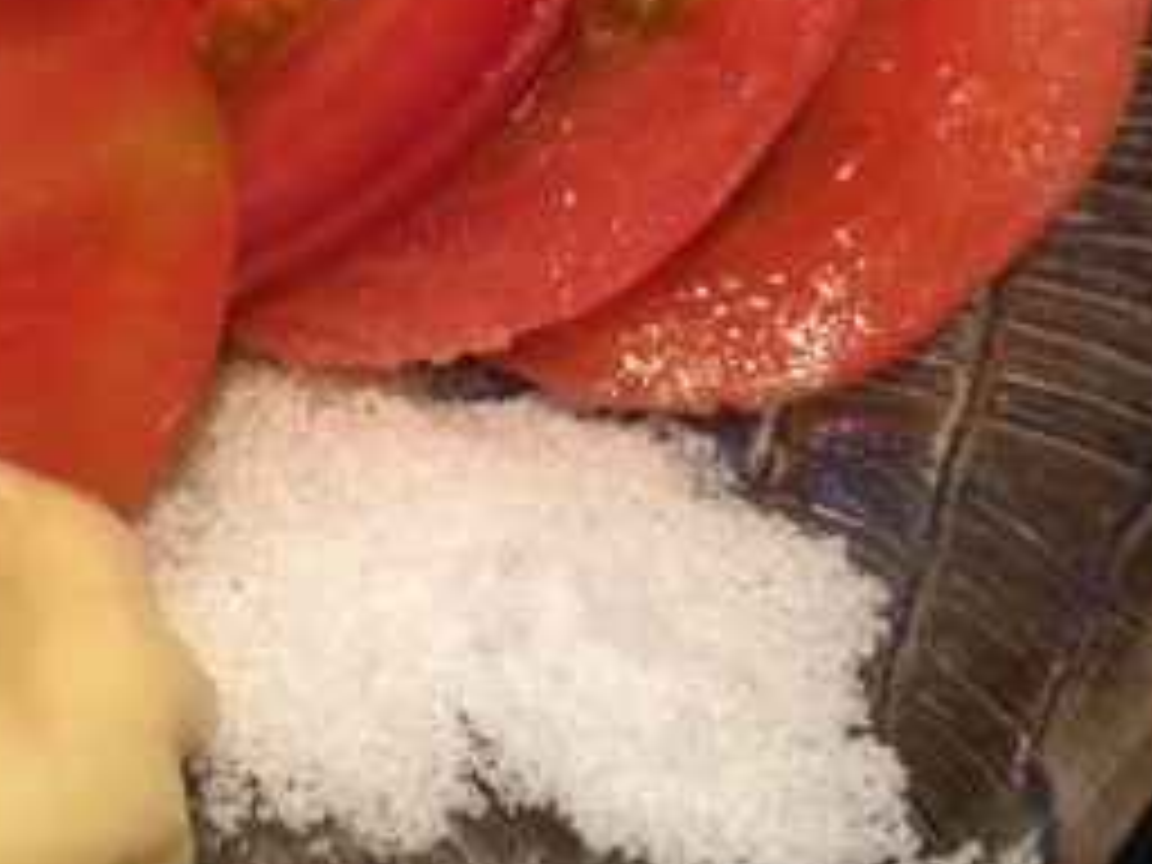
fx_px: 2496
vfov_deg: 18.9
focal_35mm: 75
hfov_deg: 24.8
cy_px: -72
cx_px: 0
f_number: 2.2
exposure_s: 1/30
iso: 160
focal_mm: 4.12
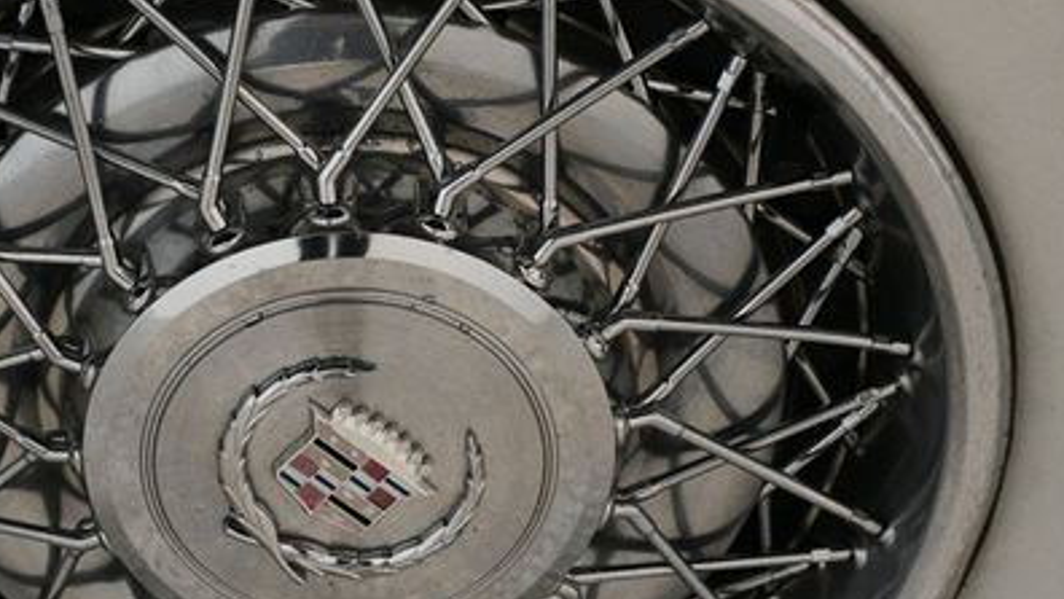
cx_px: 320
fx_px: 4007
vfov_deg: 8.5
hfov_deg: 15.1
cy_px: 368
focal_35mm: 142
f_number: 4.8
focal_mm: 56
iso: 2500
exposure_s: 1/125
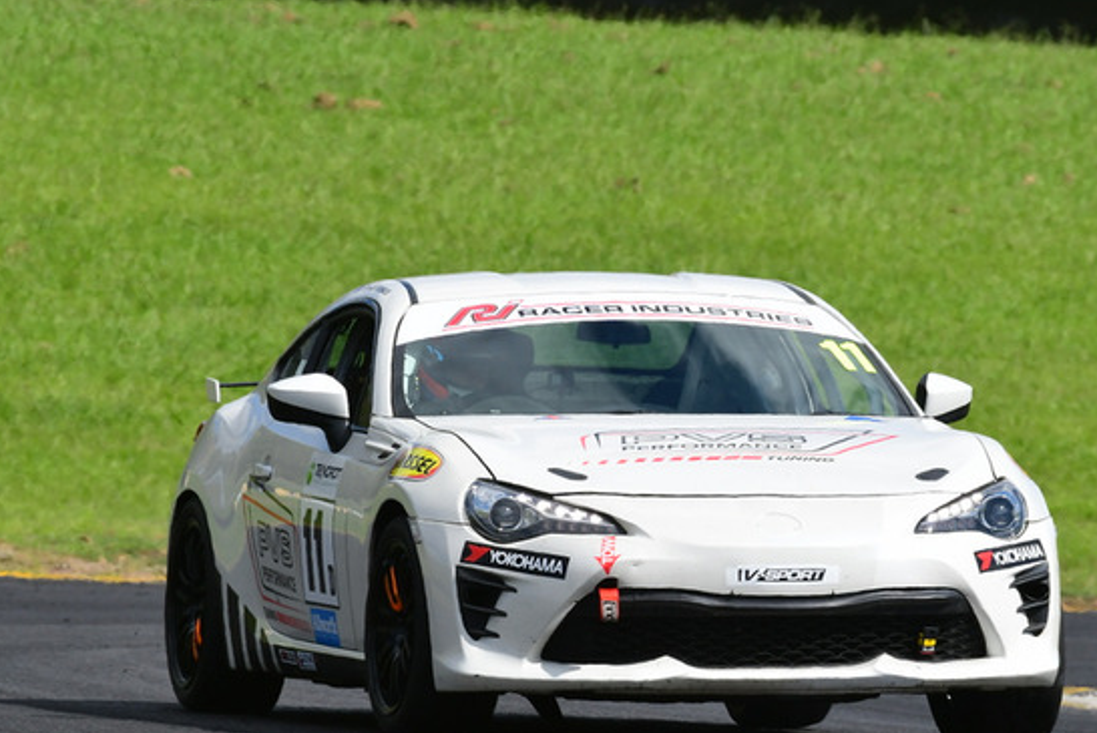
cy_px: 384
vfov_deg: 1.6
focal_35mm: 835
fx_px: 25464
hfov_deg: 2.5
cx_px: 649
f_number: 11
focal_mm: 380
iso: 400
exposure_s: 1/640
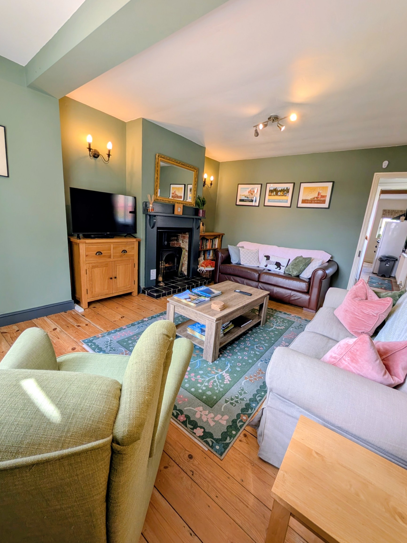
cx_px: 204
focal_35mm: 12
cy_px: 272
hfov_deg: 94.5
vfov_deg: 110.5
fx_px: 188
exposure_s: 1/100
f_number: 1.7
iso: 76
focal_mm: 2.02
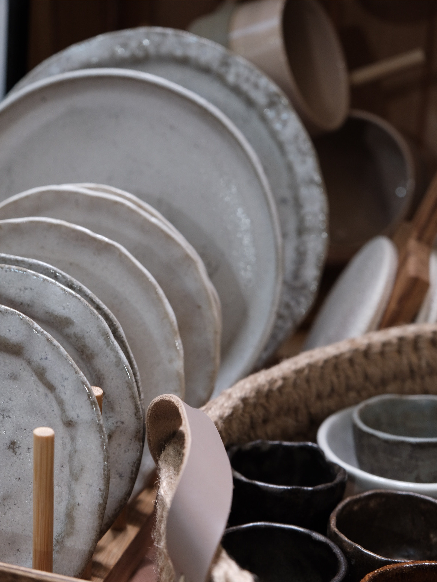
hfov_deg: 19.4
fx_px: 1279
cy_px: 328
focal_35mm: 76
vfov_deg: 25.6
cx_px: 218
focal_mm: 46.6
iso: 1250
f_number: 4
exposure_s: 1/30
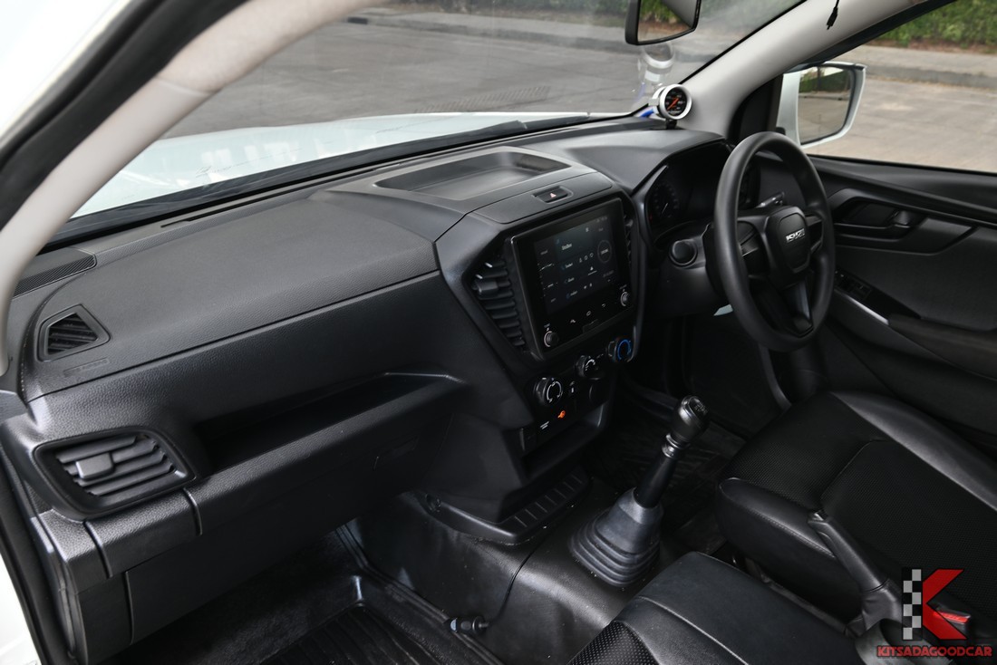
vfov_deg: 48.8
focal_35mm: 26
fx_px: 734
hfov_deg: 68.4
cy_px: 332
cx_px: 498
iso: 280
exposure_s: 1/30
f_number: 6.7
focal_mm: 26.5
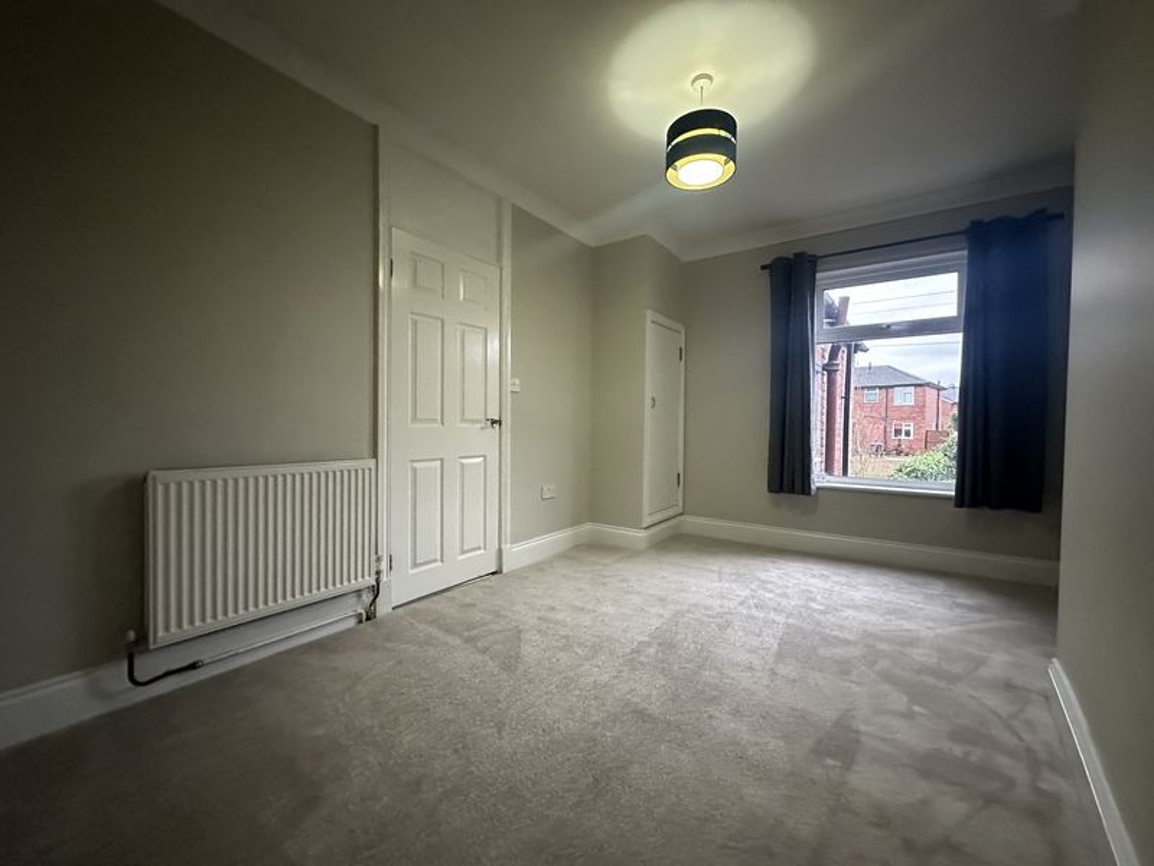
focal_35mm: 14
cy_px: 433
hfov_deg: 102.1
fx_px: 467
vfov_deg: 85.7
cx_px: 577
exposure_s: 1/50
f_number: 2.2
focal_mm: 2.22
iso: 1000
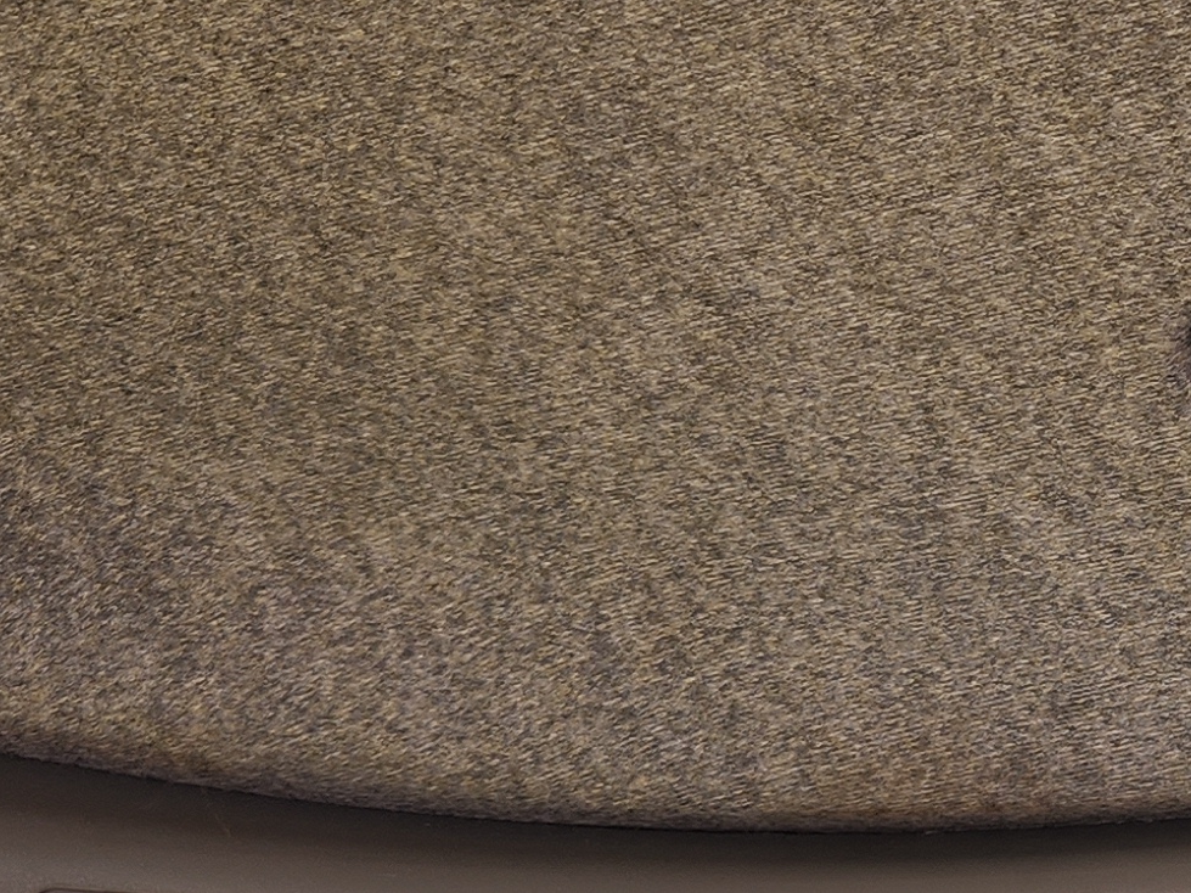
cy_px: 861
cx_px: 1355
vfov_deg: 15.5
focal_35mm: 94
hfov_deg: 19.8
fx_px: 3234
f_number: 1.8
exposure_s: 1/432
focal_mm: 5.4
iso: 20
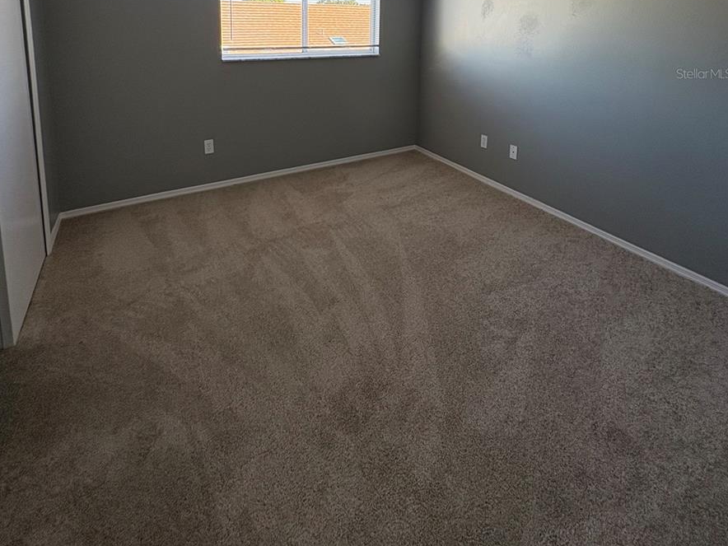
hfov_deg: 84.7
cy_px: 73
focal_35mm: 19
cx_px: 364
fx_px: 400
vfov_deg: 60.2
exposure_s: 1/129
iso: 100
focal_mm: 2.22
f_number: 2.2
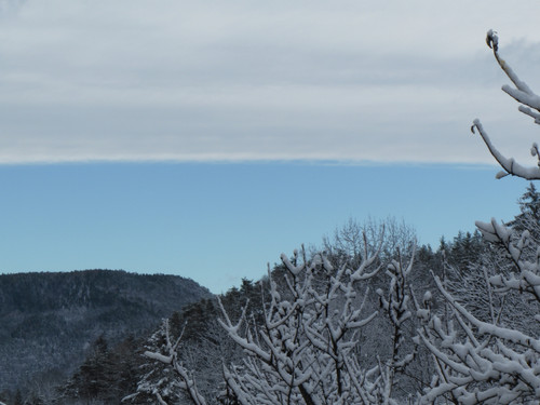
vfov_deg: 11.6
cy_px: 202
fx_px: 1997
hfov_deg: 15.4
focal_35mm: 128
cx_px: 270
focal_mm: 22.8
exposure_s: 1/320
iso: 80
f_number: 5.9
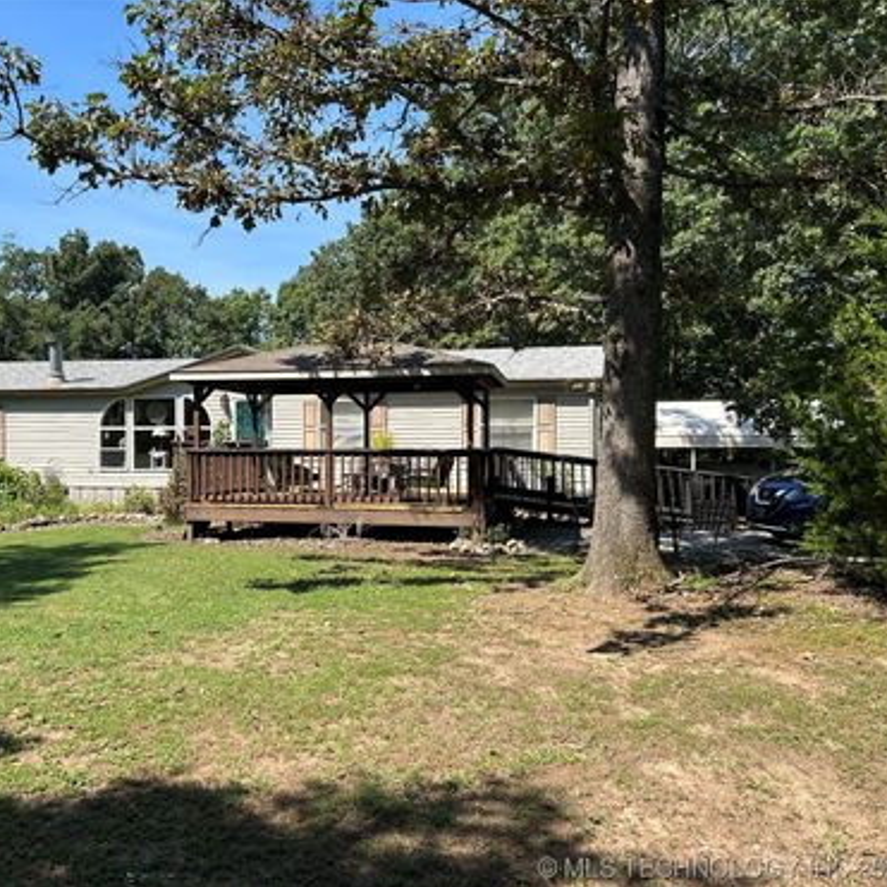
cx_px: 323
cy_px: 446
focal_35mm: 31
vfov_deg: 52.5
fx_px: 899
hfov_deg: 51.9
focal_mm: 5.7
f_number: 1.5
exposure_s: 1/2299
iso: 50
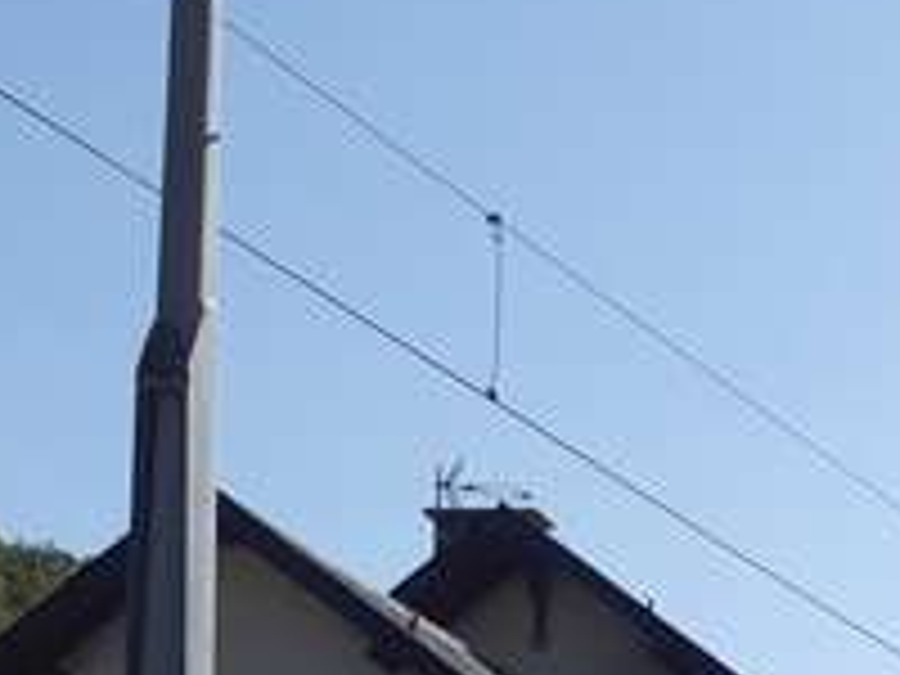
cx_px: 1602
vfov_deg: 13.5
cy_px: 1156
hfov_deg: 16.5
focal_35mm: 100
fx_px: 2600
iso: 40
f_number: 1.7
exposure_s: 1/2198
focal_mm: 3.92
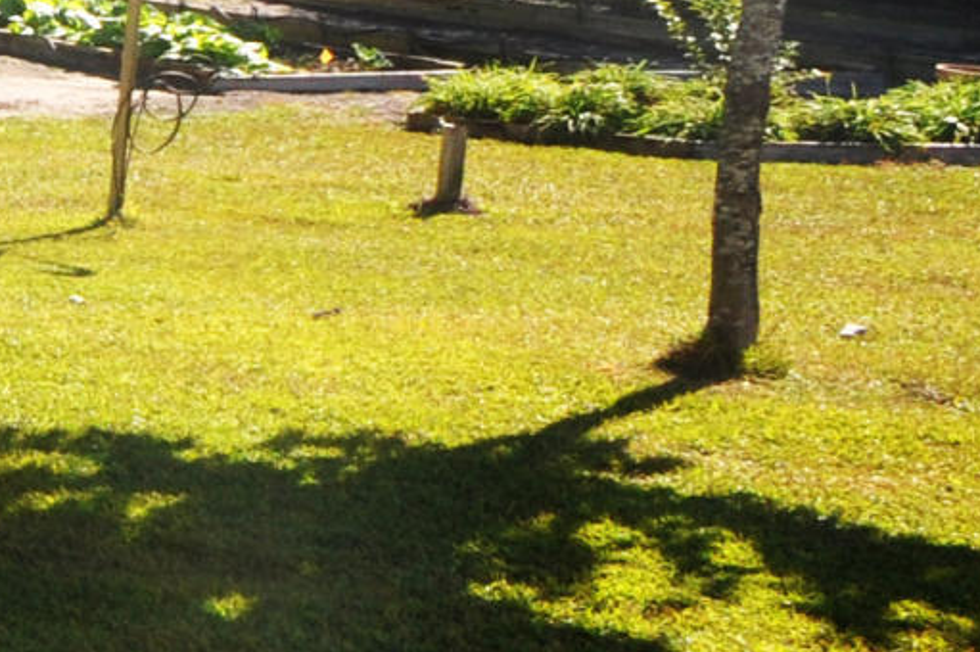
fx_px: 2394
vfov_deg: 15.5
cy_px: 355
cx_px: -1365
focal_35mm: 88
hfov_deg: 14.7
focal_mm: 10
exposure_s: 1/250
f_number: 8
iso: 200
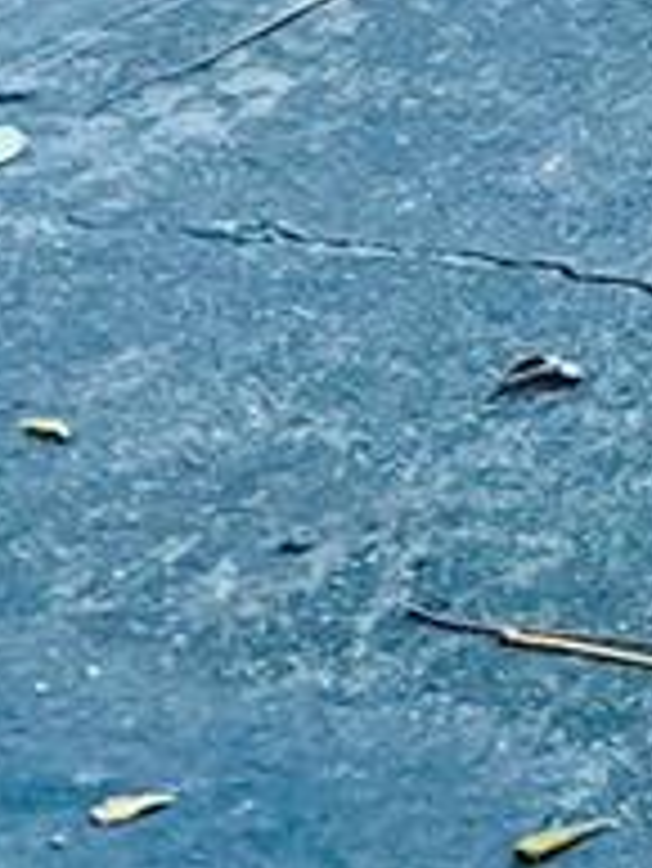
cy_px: -1309
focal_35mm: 207
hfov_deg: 6.1
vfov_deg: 8.6
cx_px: 2554
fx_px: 5193
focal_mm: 5.7
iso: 50
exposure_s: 1/395
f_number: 1.5
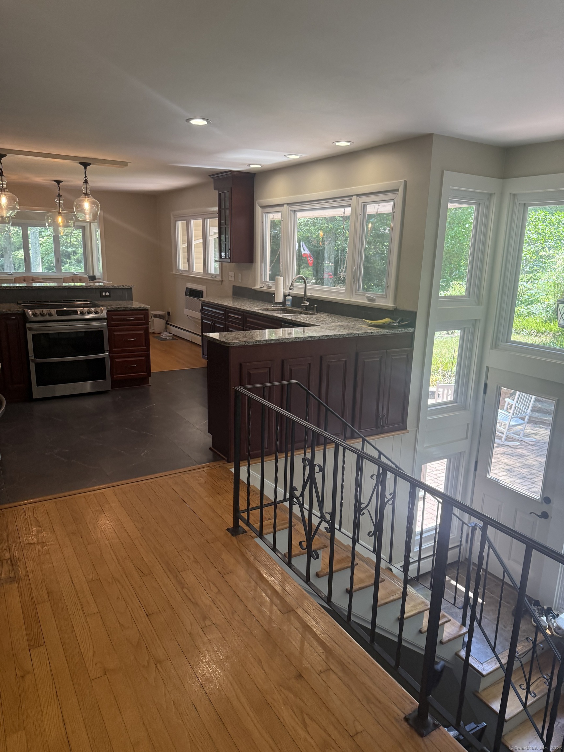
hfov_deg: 56.8
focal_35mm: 24
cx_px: 282
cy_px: 376
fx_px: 521
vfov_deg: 71.6
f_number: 1.78
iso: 200
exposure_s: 1/165
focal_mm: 6.76
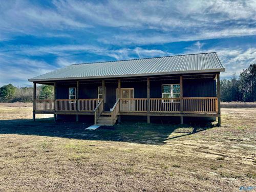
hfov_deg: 67.3
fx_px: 192
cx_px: 128
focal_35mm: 26
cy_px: 96
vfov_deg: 53.1
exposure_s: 1/3650
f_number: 1.6
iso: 50
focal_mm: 5.96
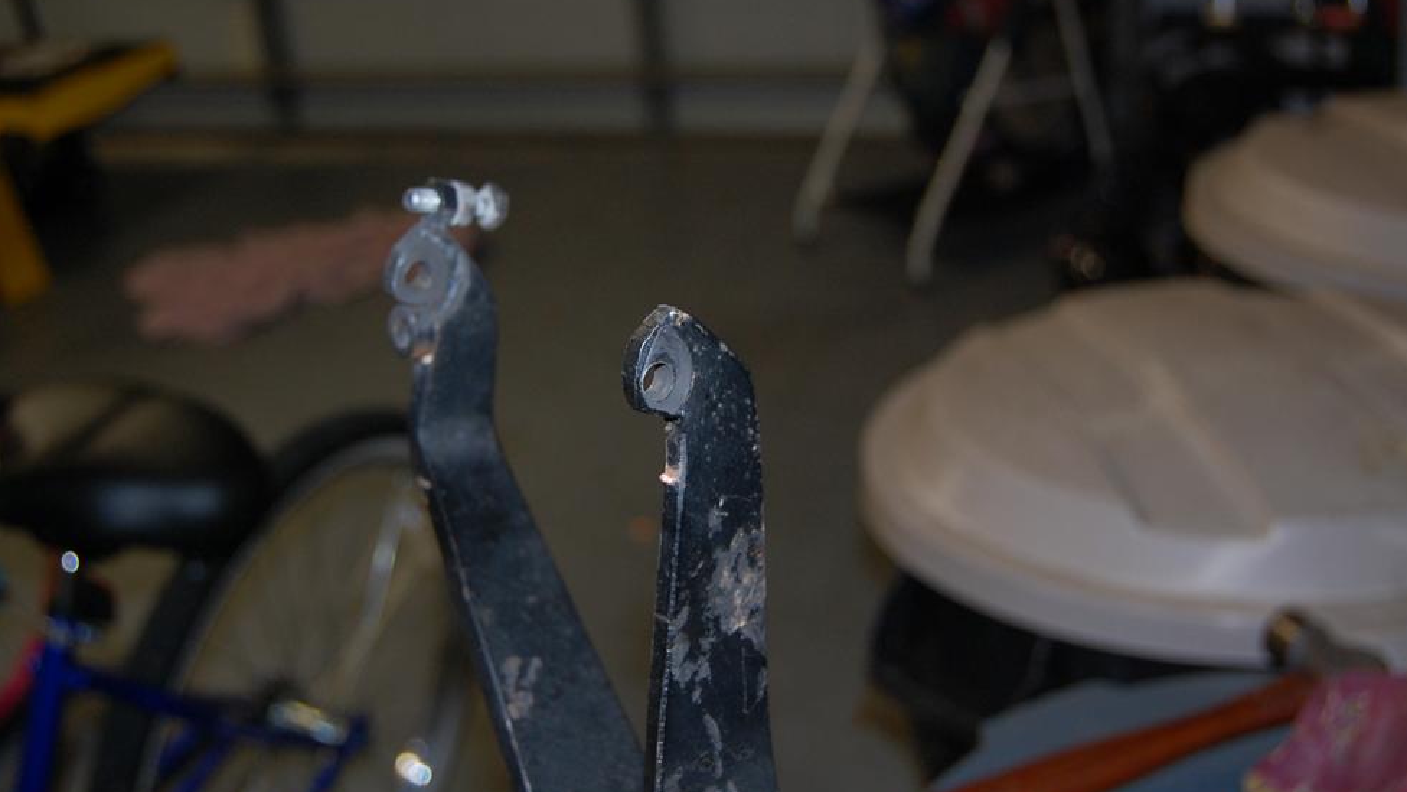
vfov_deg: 23.1
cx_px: 647
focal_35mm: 52
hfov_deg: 39.8
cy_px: 372
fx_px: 1940
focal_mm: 28
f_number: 4.2
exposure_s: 1/60
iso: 400
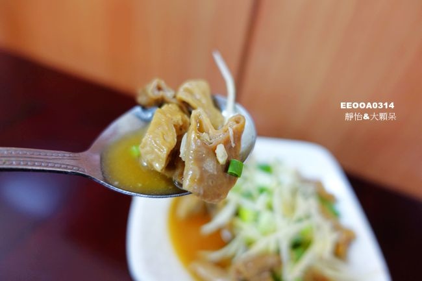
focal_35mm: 24
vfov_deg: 53.1
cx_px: 211
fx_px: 281
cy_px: 140
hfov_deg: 73.8
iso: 320
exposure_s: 1/30
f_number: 1.8
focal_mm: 8.8
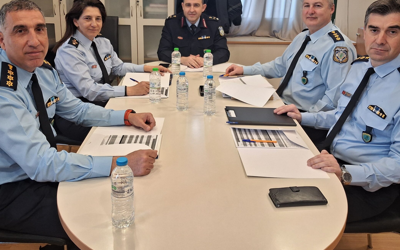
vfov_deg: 35.7
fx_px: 382
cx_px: 175
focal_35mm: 35
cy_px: 72
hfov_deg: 55.2
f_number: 1.8
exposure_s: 1/100
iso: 250
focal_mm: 4
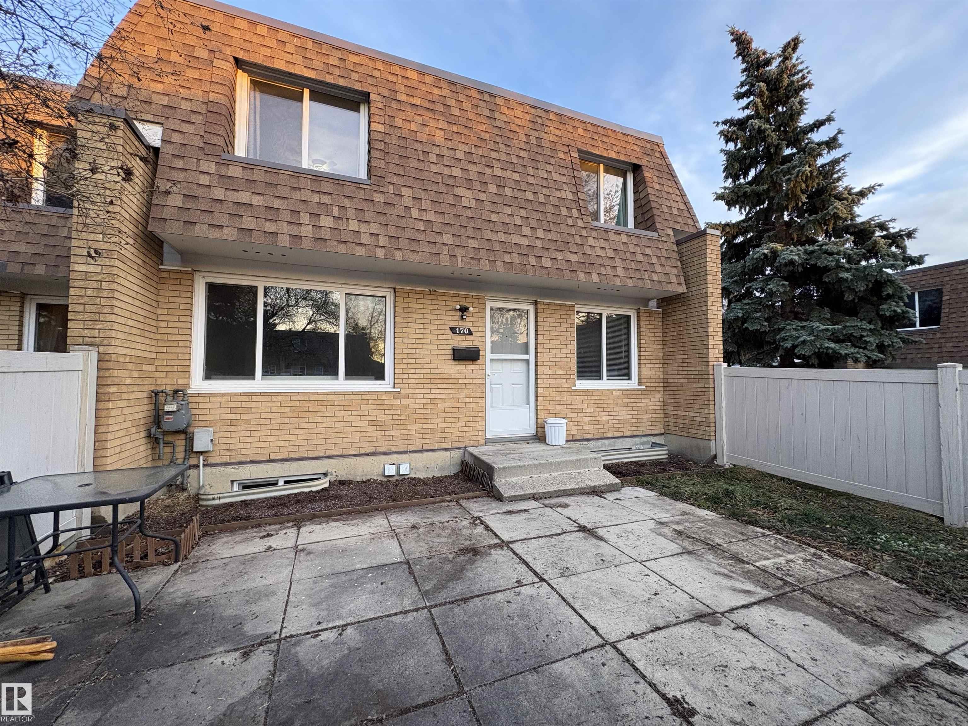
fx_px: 391
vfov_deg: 85.7
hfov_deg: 102.1
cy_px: 363
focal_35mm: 14
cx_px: 484
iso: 200
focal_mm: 2.22
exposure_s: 1/99
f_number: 2.2
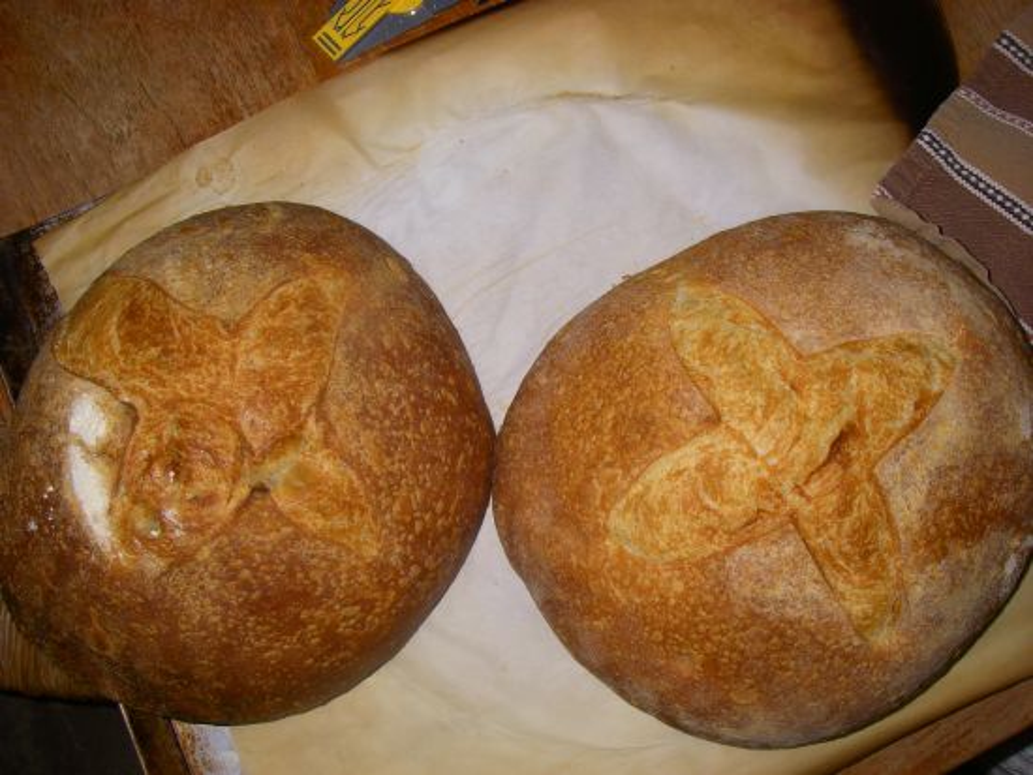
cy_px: 388
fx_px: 1134
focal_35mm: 38
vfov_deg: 37.7
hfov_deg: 49.0
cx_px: 516
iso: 64
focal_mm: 6.3
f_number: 6.6
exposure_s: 1/40
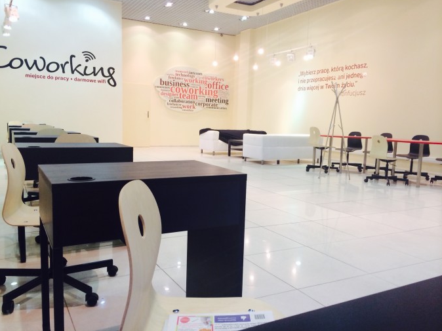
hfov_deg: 58.4
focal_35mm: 31
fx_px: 396
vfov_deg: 45.4
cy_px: 166
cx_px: 216
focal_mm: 4.12
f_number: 2.2
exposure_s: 1/30
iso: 50
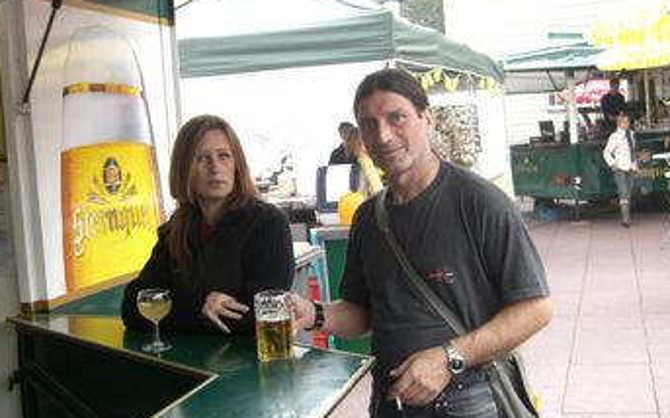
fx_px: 858
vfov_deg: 27.4
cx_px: 301
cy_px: 203
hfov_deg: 42.6
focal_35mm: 47
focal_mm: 7.9
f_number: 2.8
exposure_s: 1/125
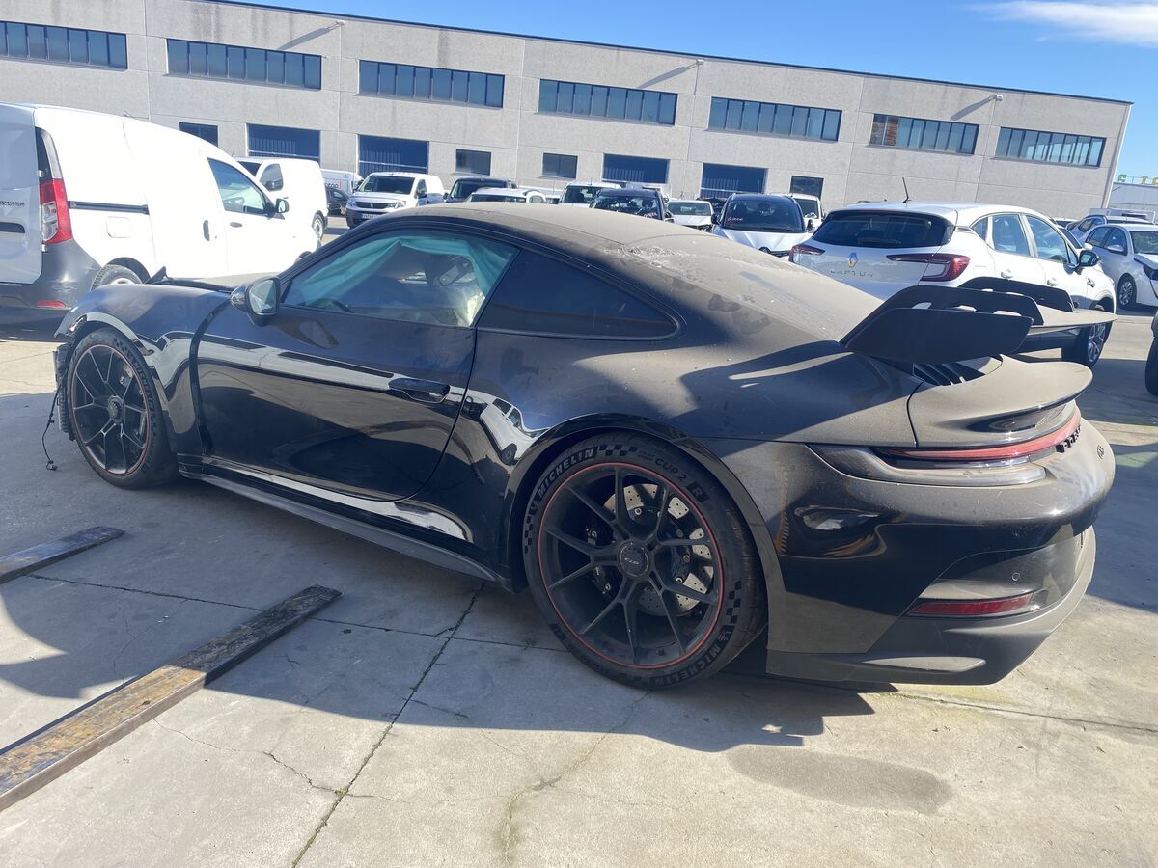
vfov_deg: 53.1
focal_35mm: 26
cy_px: 434
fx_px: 870
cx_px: 579
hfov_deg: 67.3
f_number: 1.8
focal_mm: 4.25
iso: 32
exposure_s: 1/460
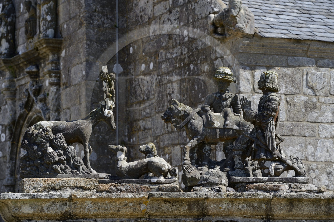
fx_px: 1159
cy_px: 111
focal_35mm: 125
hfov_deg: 16.4
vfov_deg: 10.9
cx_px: 167
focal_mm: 125
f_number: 6.3
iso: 200
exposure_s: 1/500
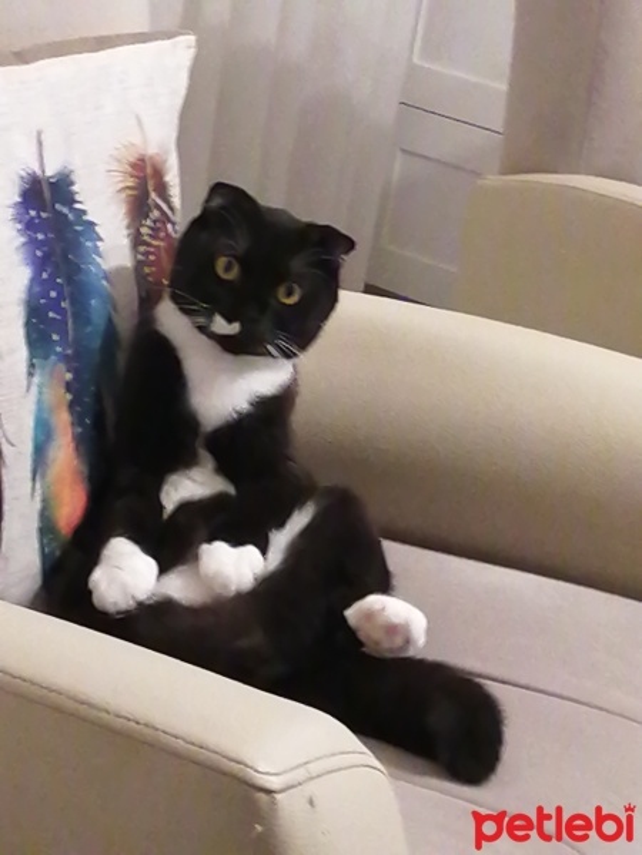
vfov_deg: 19.1
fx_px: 2547
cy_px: 428
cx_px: 321
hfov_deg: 14.4
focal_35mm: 103
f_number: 1.8
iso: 500
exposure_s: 1/25
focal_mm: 3.62
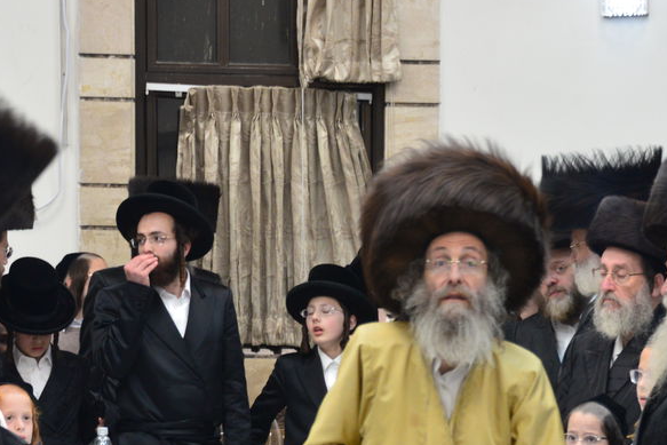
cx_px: 428
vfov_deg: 5.4
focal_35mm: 252
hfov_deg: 8.2
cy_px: 500
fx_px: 4670
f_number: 5.6
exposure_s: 1/100
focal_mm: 105
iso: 1600
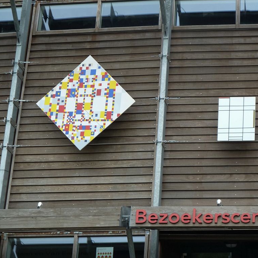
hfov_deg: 10.0
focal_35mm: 174
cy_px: 129
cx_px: 148
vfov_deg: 10.0
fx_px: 1467
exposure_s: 1/60
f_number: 4.5
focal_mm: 24.1
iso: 125
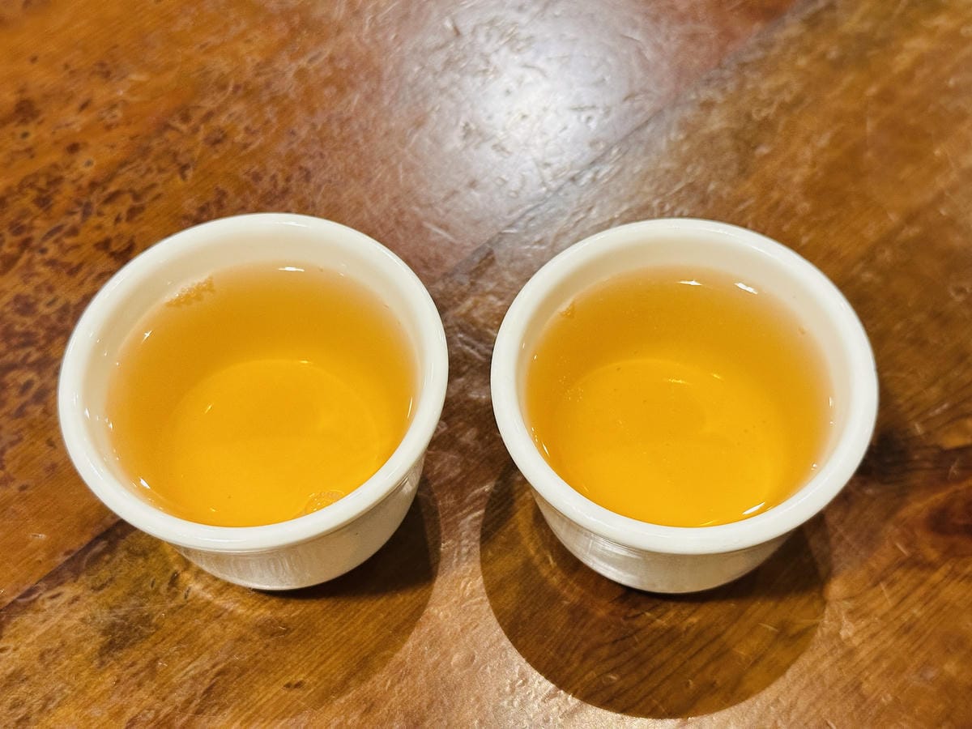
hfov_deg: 39.7
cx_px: 486
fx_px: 1348
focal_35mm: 48
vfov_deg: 30.3
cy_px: 364
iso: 250
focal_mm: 6.86
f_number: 1.78
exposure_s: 1/60
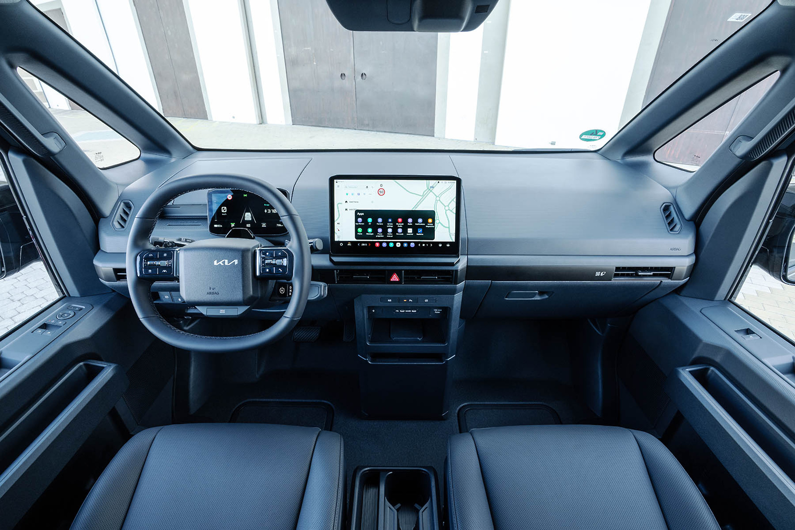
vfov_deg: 73.8
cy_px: 265
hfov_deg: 96.7
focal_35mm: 16
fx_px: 353
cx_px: 398
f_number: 13
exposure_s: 1/10
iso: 400
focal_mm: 16
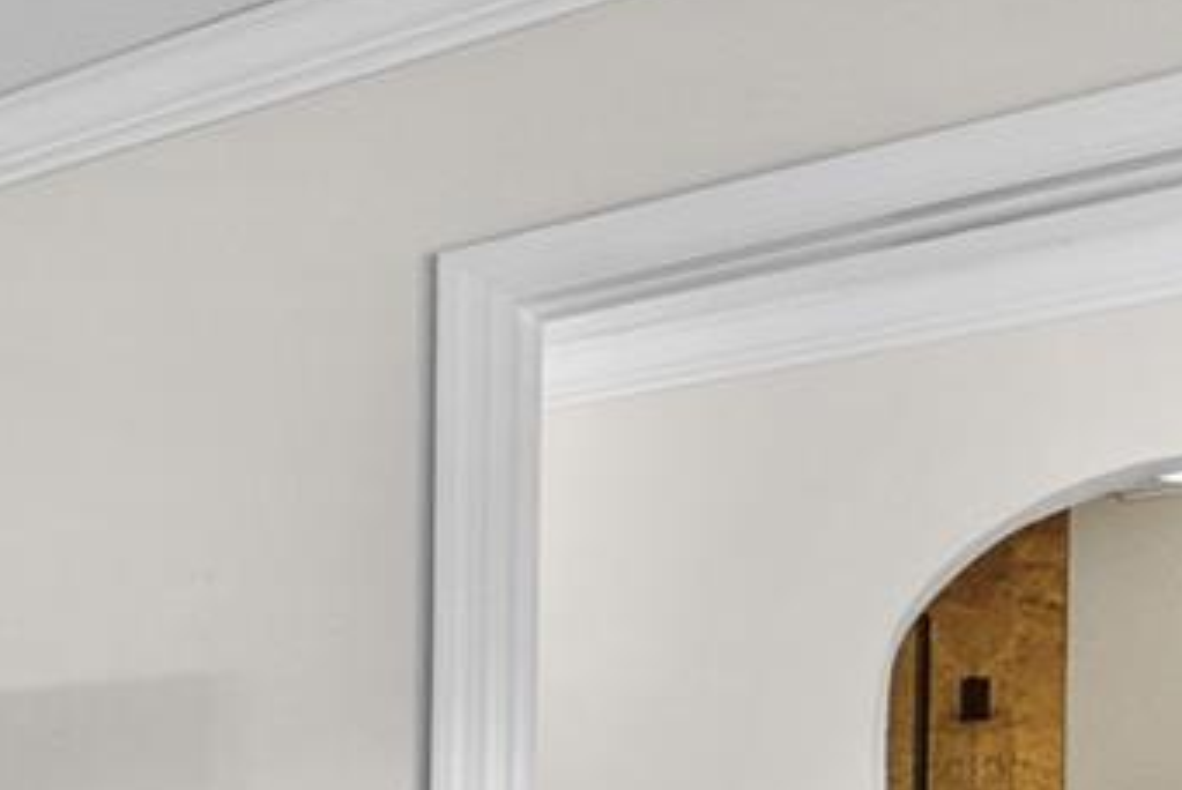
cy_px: 994
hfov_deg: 20.4
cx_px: -1057
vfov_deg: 20.6
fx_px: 2004
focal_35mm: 61
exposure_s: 1/10
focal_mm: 13
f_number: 9
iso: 640
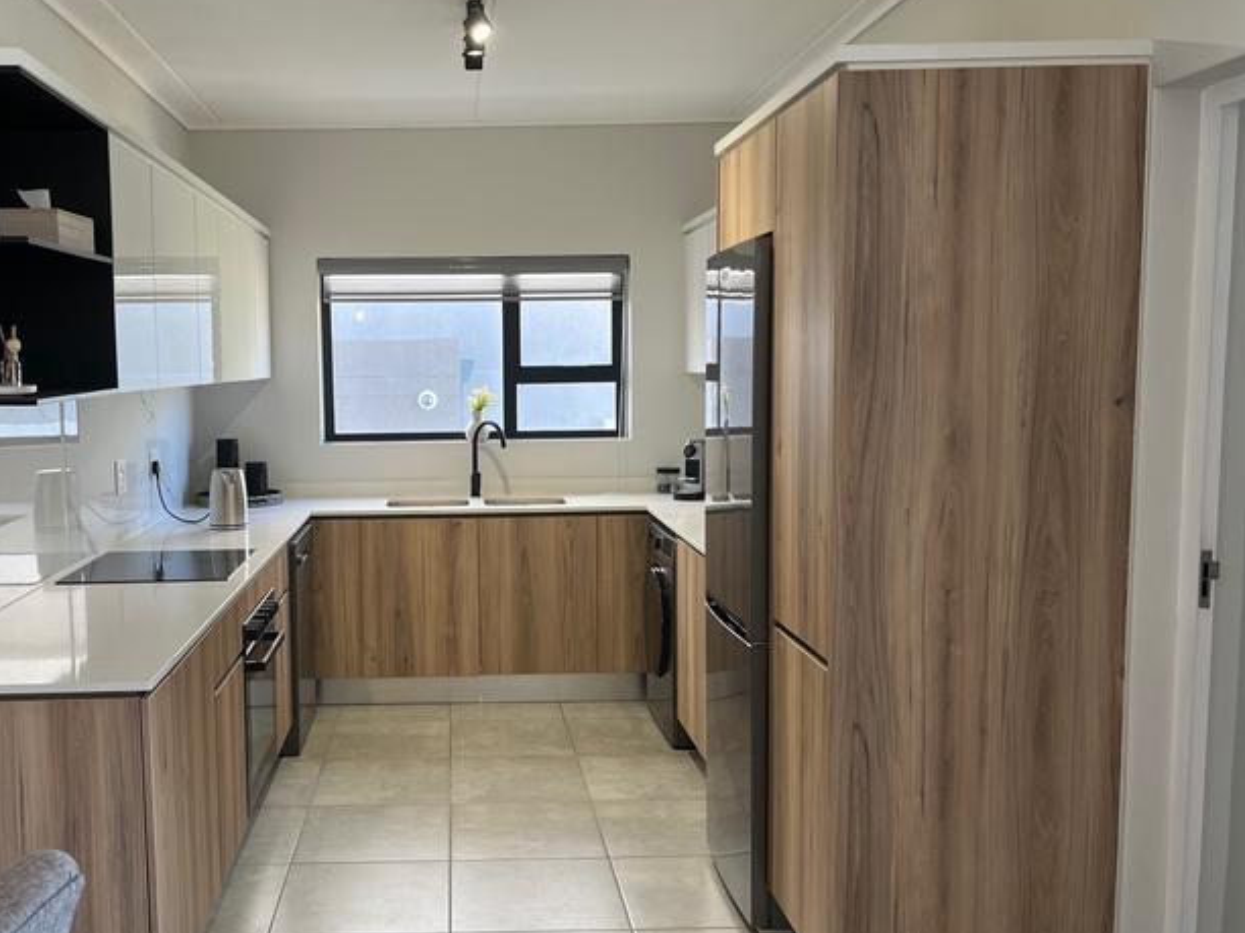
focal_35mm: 34
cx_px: 482
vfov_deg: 41.8
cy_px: 484
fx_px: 1223
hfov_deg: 53.5
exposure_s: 1/100
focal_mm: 5.1
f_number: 1.6
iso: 80
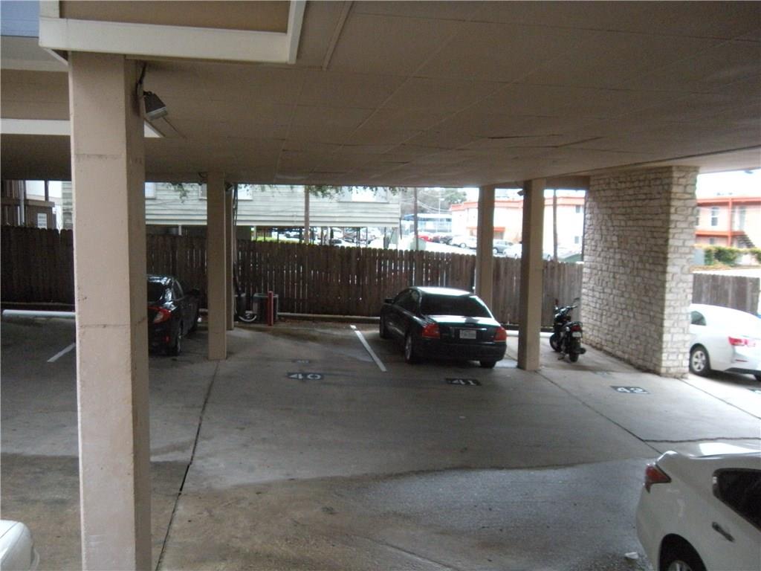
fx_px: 769
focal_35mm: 35
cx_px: 380
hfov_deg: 52.6
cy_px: 286
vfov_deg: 40.7
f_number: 3.8
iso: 400
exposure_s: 1/46.2
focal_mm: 5.9
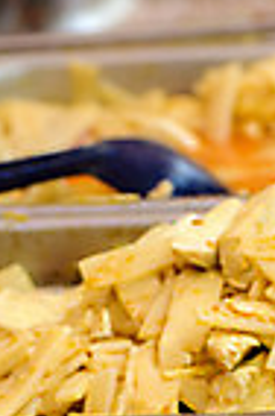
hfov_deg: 3.2
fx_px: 4962
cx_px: 209
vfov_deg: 4.8
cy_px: 516
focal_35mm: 431
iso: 100
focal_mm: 102
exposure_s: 1/100
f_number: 5.6
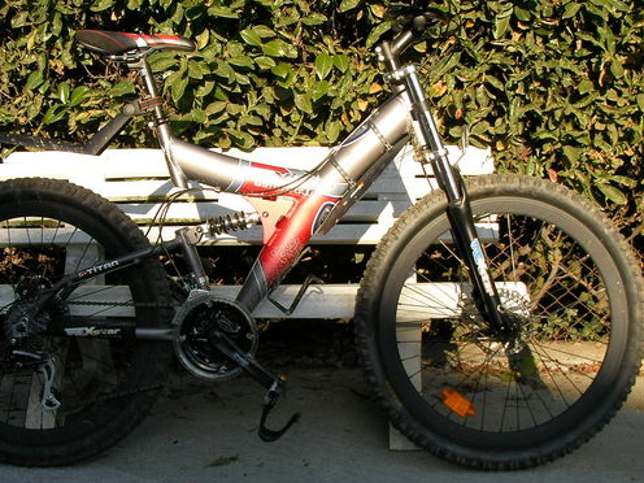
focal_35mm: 46
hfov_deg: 41.2
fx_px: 856
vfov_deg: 31.5
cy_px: 260
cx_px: 297
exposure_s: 1/368
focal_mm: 6.3
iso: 50
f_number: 3.5
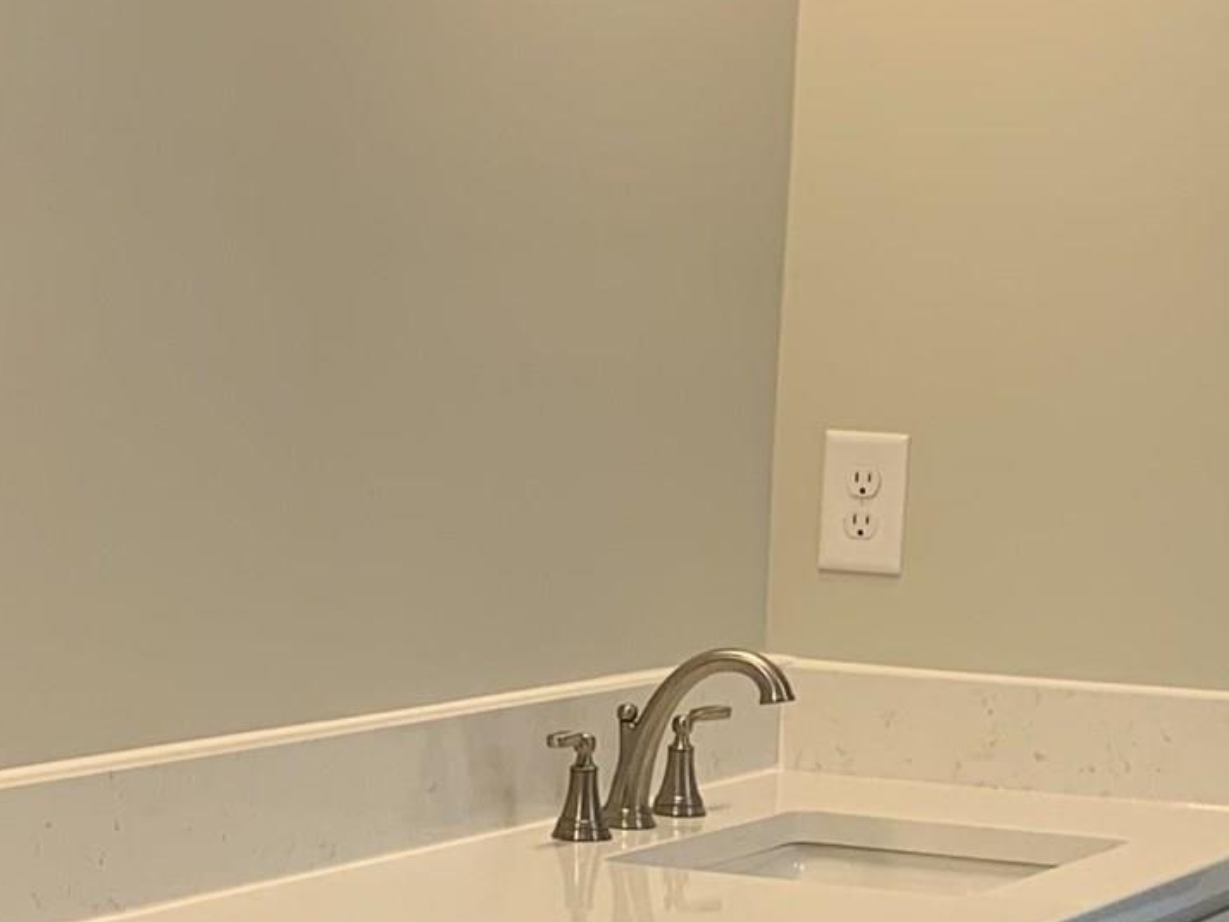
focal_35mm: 112
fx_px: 3977
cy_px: 1162
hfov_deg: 17.6
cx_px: 636
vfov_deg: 12.8
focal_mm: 4.25
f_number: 1.8
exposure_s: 1/120
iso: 80
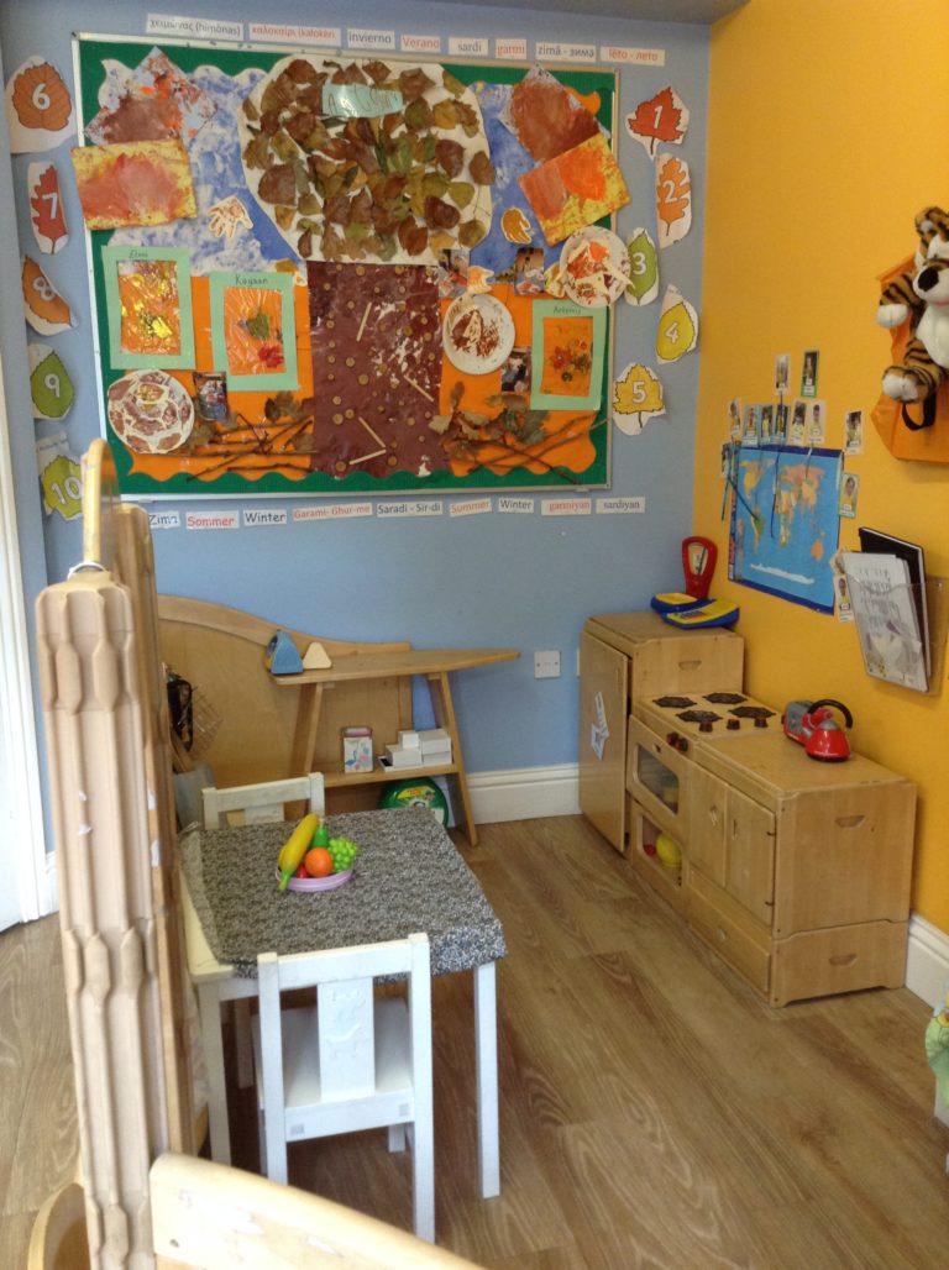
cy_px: 635
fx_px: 1209
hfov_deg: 42.8
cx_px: 474
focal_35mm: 33
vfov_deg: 55.4
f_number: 2.4
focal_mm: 3.3
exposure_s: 1/25
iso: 80
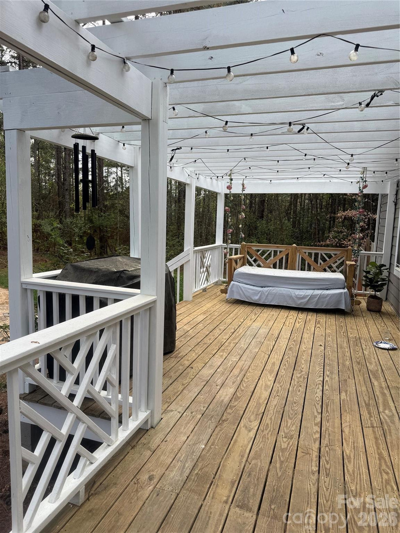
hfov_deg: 56.8
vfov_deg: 71.6
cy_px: 266
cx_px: 200
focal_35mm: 24
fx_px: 370
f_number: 1.78
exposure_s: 1/920
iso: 80
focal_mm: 6.76
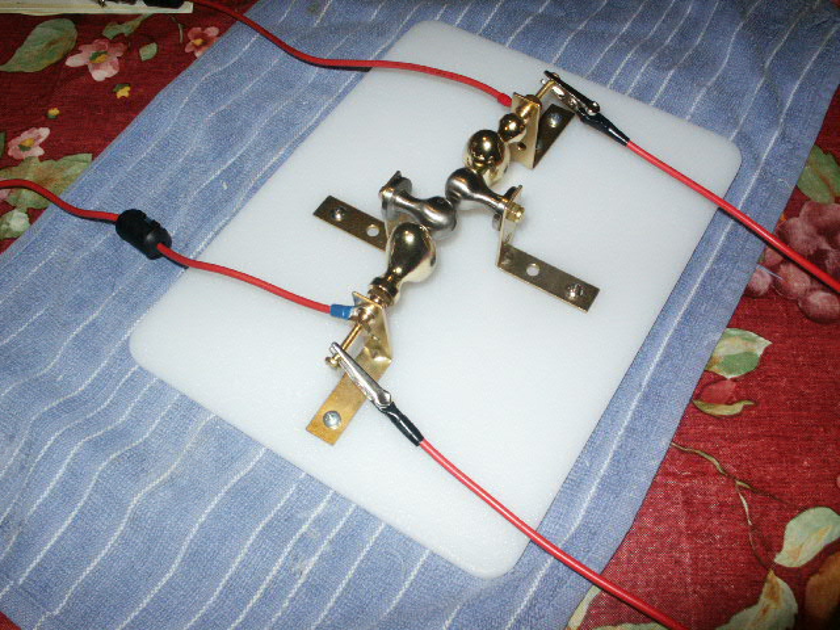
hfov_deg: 52.6
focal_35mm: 35
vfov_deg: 40.7
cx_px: 420
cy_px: 315
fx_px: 849
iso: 200
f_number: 6.7
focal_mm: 7.18
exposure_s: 1/45
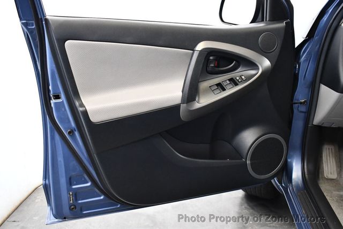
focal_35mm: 36
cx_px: 172
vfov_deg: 36.9
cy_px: 114
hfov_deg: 53.1
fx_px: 343
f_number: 3.5
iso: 3200
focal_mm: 18
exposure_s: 1/125
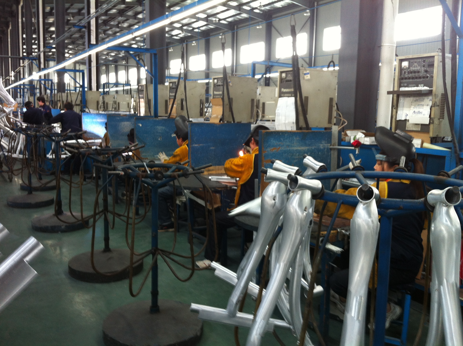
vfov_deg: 40.6
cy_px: 173
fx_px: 467
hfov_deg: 52.7
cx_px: 232
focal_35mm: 35
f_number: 2.8
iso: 80
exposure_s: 1/15
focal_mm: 3.85
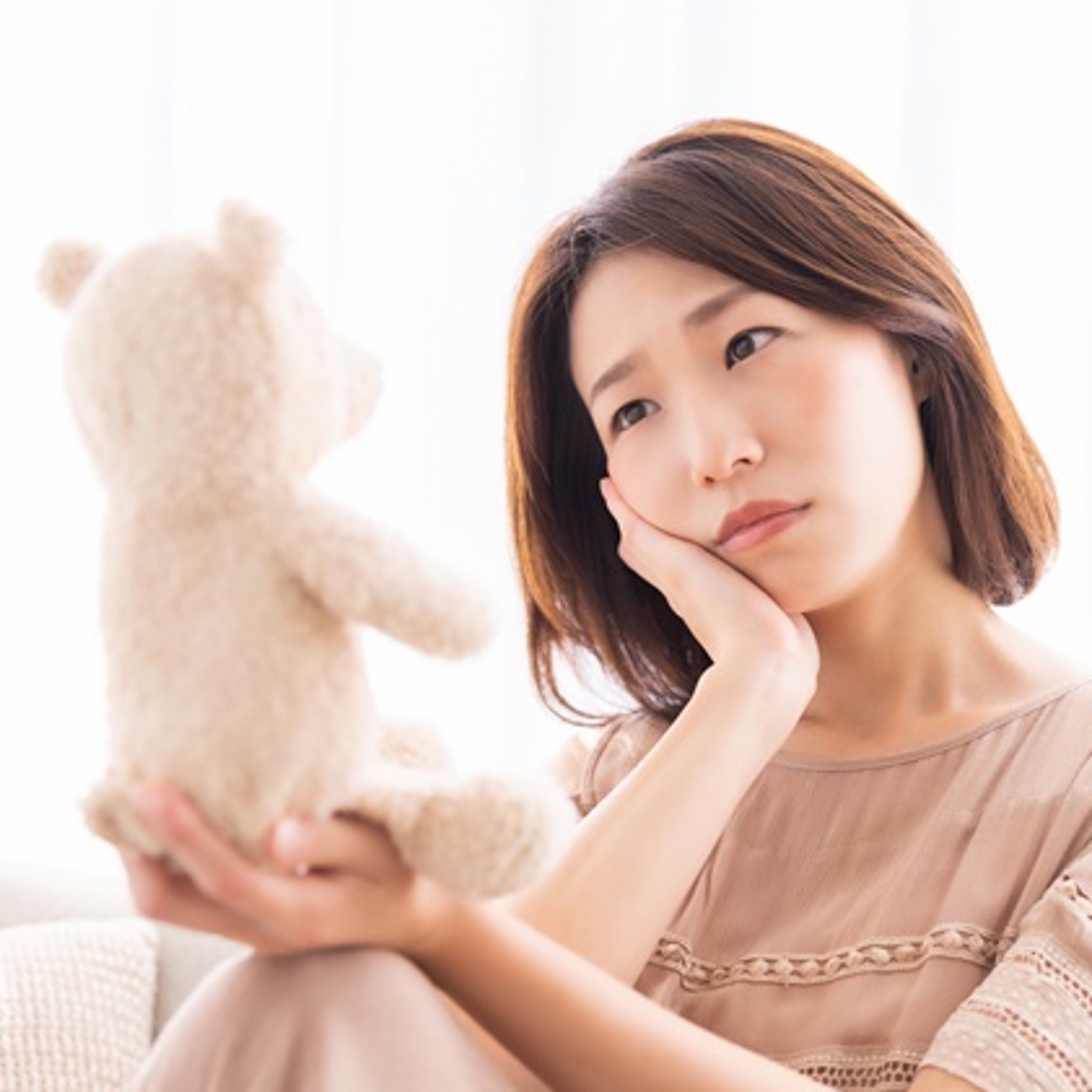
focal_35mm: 62
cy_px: 551
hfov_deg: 27.7
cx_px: 545
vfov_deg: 27.7
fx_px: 2213
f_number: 2.8
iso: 200
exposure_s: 1/100
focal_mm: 48
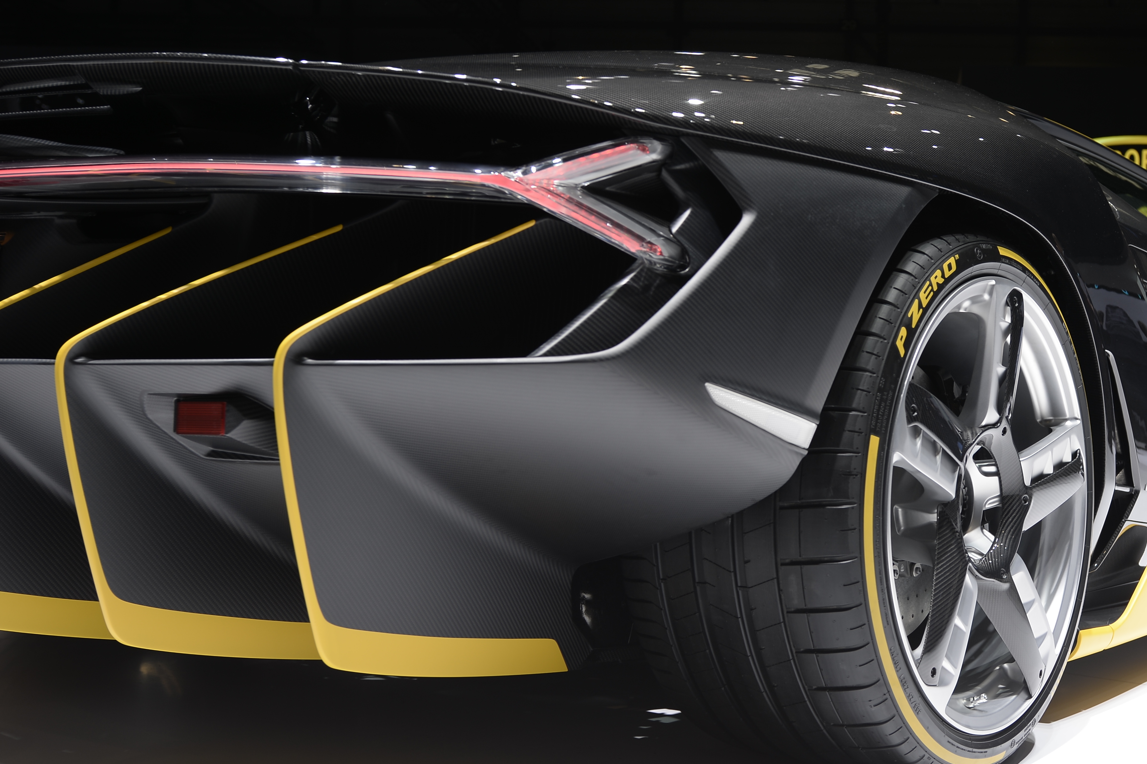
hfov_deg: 41.4
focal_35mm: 47
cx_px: 756
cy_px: 381
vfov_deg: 28.6
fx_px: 1497
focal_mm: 35
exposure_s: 1/50
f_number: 7.1
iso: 100
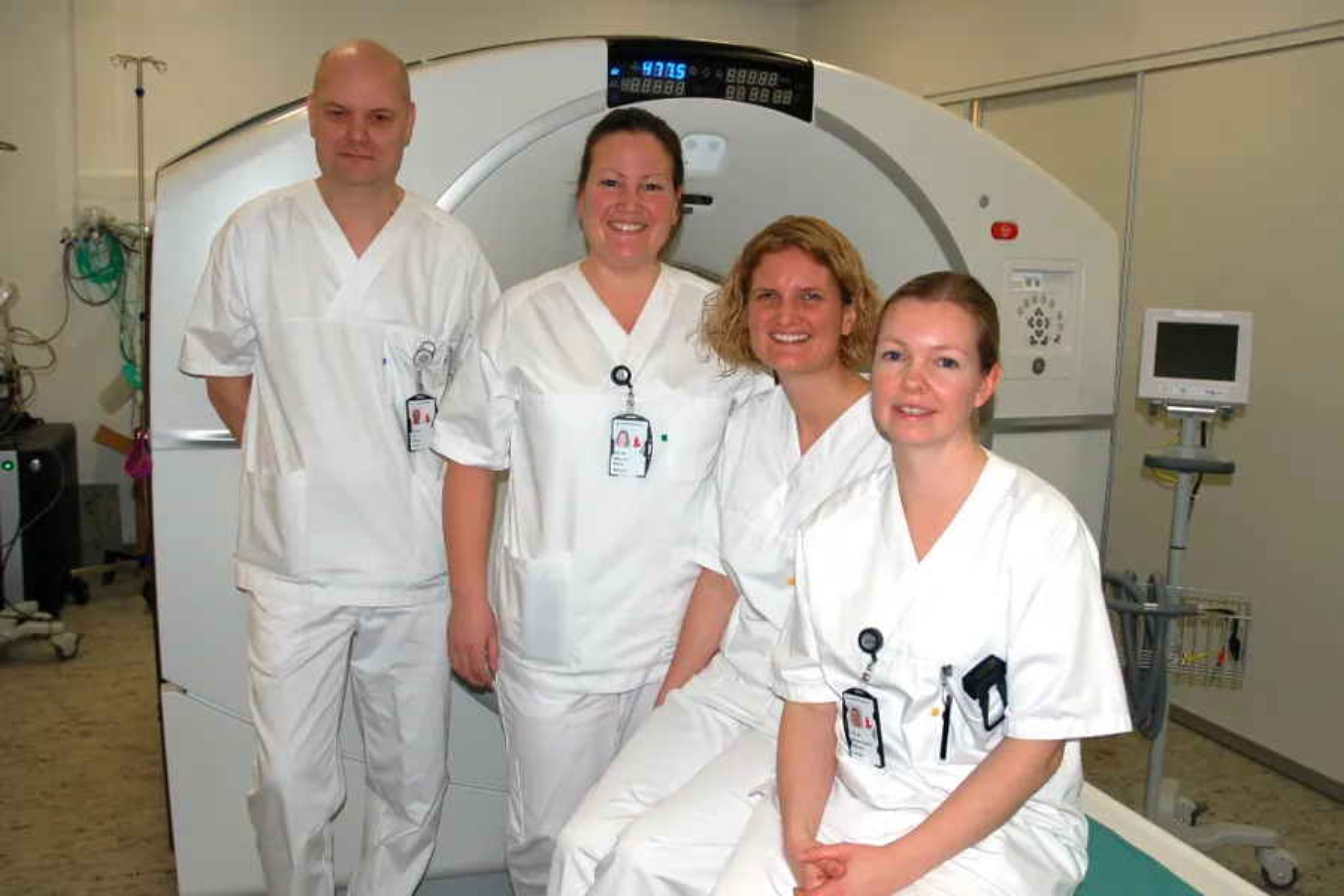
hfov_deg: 57.2
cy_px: 448
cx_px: 672
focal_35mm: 33
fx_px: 1232
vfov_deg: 40.0
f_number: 3.8
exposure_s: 1/60
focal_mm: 22
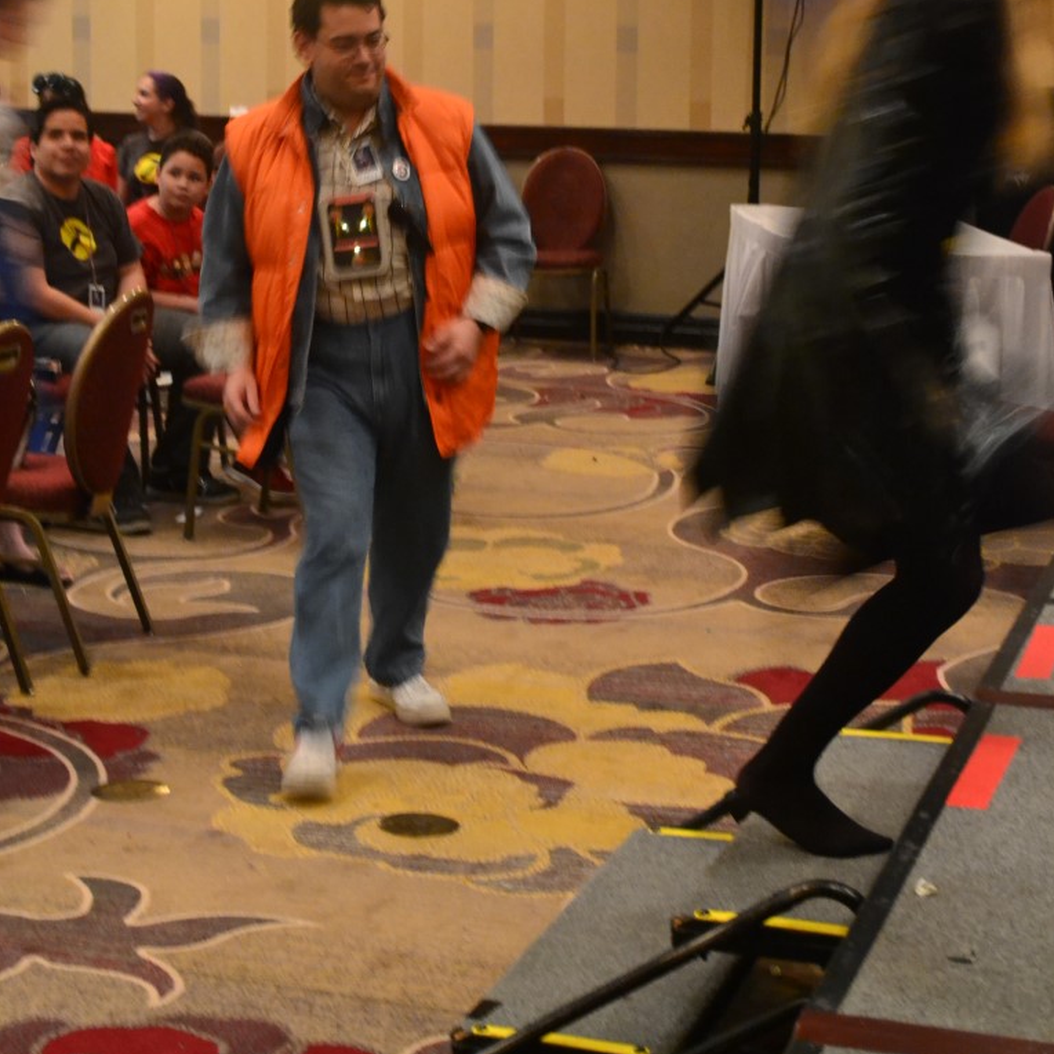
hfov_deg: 23.7
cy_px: 280
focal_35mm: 73
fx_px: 2515
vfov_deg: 23.5
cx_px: 528
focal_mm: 38
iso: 3200
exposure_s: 1/13
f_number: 5
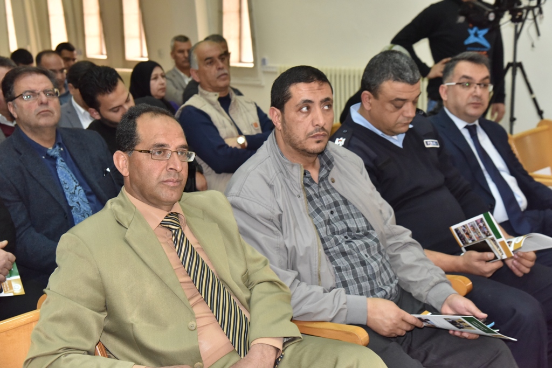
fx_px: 889
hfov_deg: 34.5
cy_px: 184
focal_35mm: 58
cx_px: 276
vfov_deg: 23.4
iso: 2500
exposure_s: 1/250
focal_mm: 58
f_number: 6.3
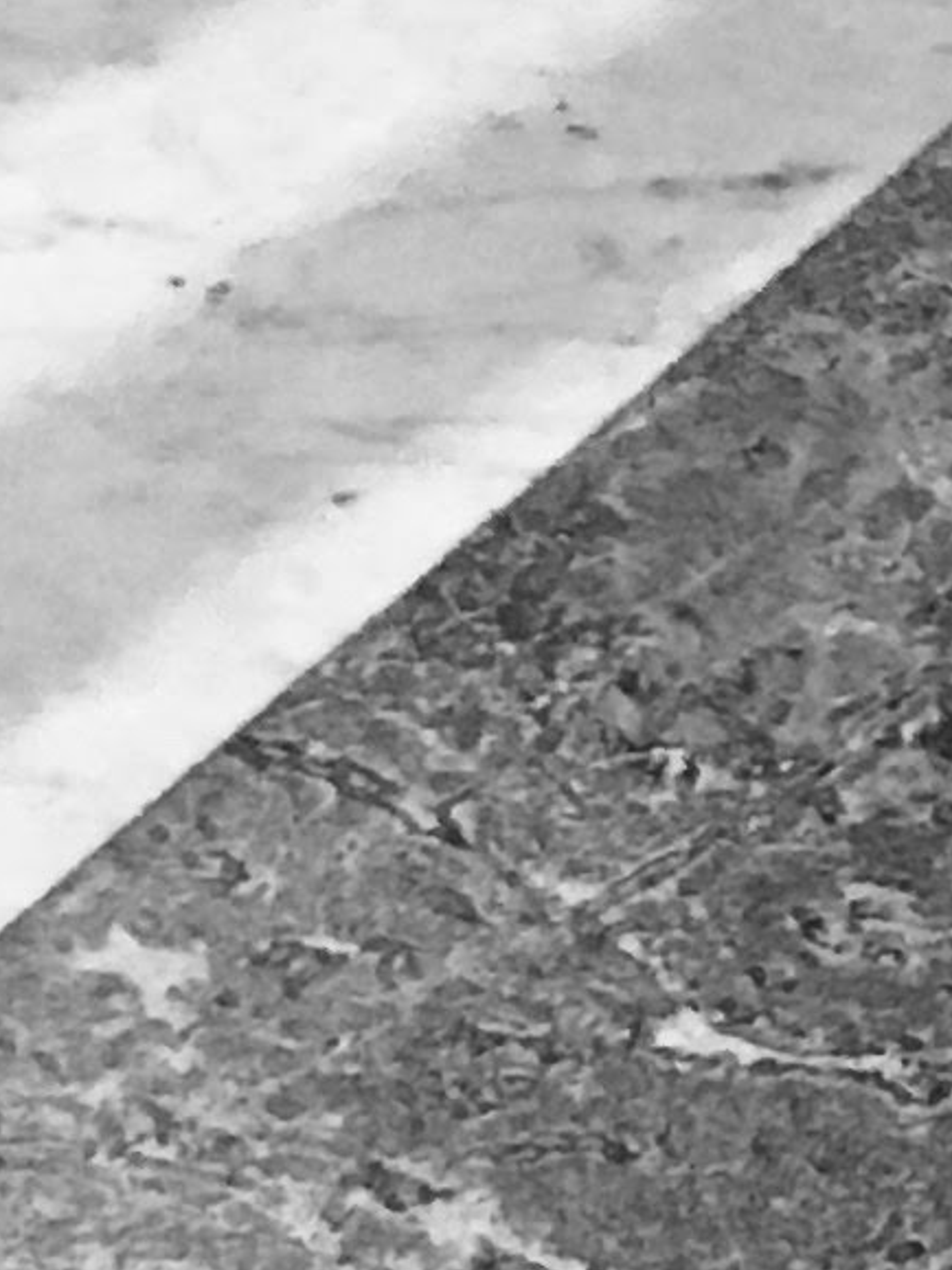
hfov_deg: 6.6
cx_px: 3042
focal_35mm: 202
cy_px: -2270
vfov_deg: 8.5
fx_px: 7410
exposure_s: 1/33
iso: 200
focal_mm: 4.15
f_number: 2.2
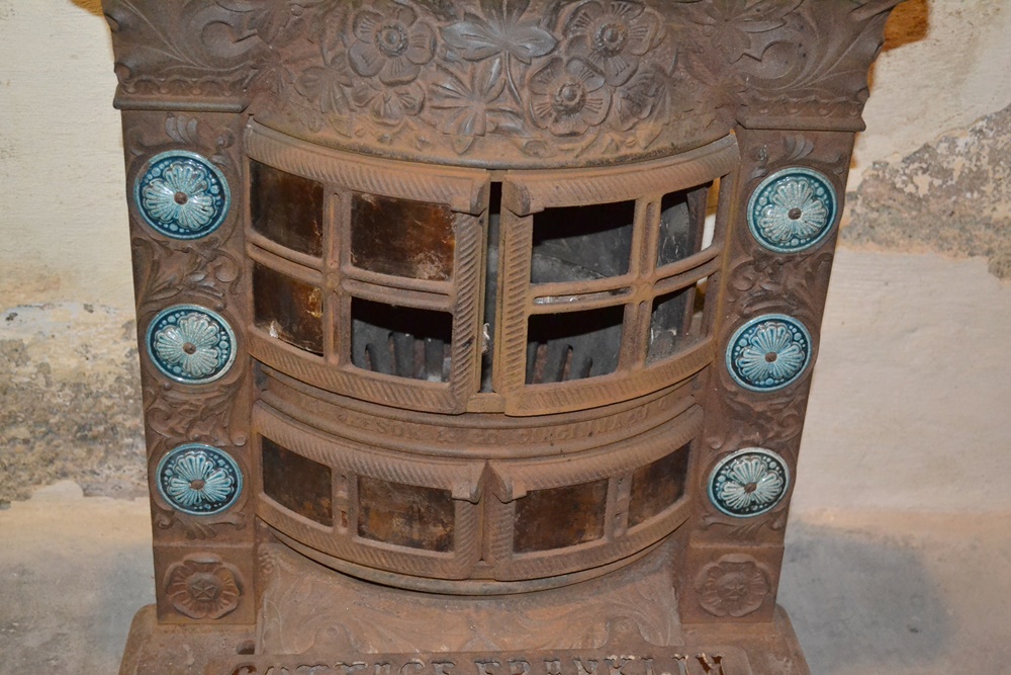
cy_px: 338
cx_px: 506
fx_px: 1348
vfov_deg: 28.1
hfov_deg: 41.1
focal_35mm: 48
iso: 3200
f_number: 4.8
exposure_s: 1/60
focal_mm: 32
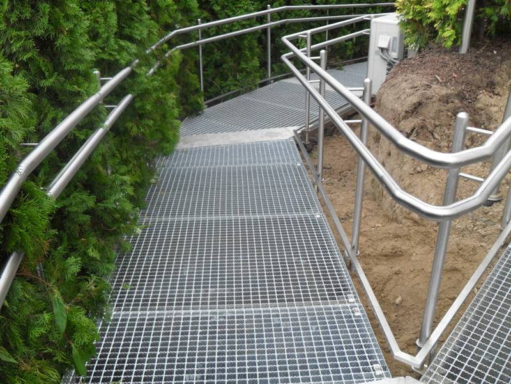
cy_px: 192
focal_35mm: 35
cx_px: 256
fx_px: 517
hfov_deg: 52.6
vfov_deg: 40.7
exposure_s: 1/90
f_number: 2.8
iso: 120
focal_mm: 6.2
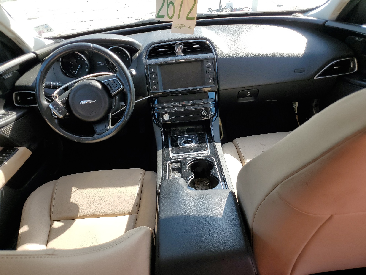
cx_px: 183
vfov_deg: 53.1
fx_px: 275
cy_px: 138
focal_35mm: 26
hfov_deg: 67.3
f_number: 1.5
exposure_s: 1/588
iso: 50
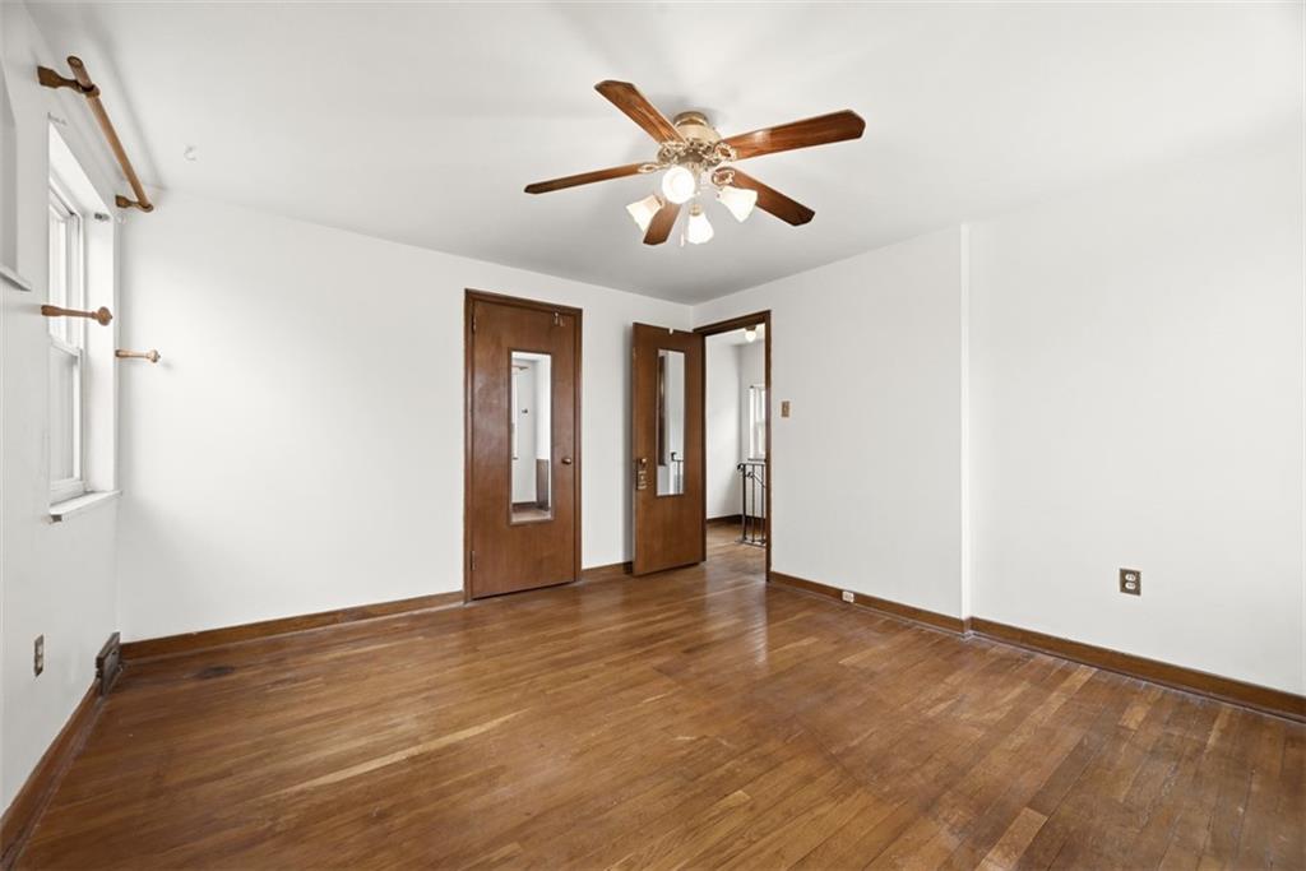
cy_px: 436
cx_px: 653
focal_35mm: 14
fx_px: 508
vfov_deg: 81.2
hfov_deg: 104.2
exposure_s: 1/160
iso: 400
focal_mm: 14
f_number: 8
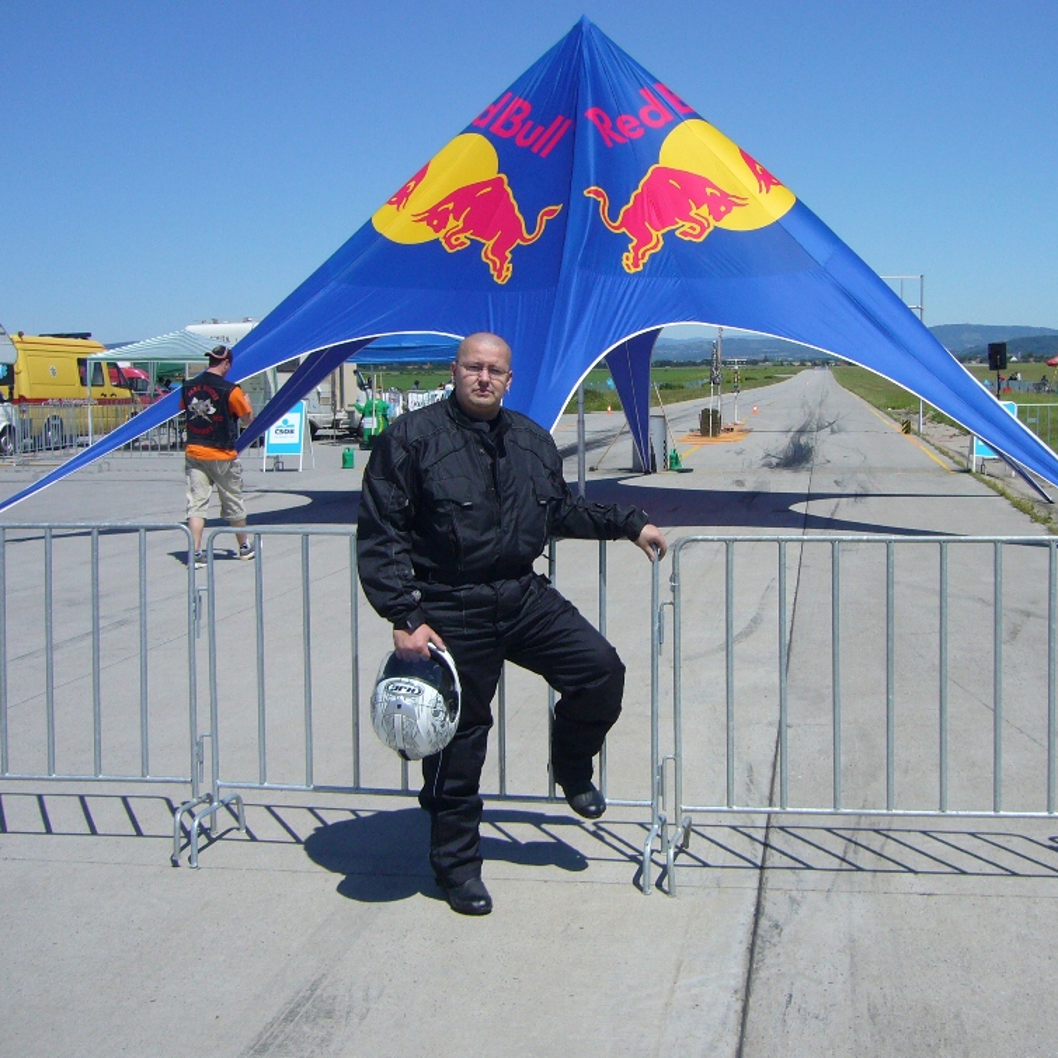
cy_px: 525
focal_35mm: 42
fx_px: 1452
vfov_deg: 40.0
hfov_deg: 39.9
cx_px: 613
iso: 100
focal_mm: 5.8
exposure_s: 1/800
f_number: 5.6
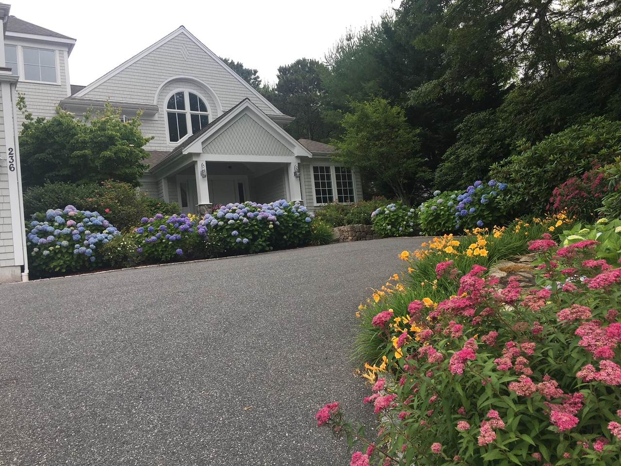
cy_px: 233
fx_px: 520
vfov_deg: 48.2
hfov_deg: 61.7
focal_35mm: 29
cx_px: 310
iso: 25
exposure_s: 1/519
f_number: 2.2
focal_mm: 4.15
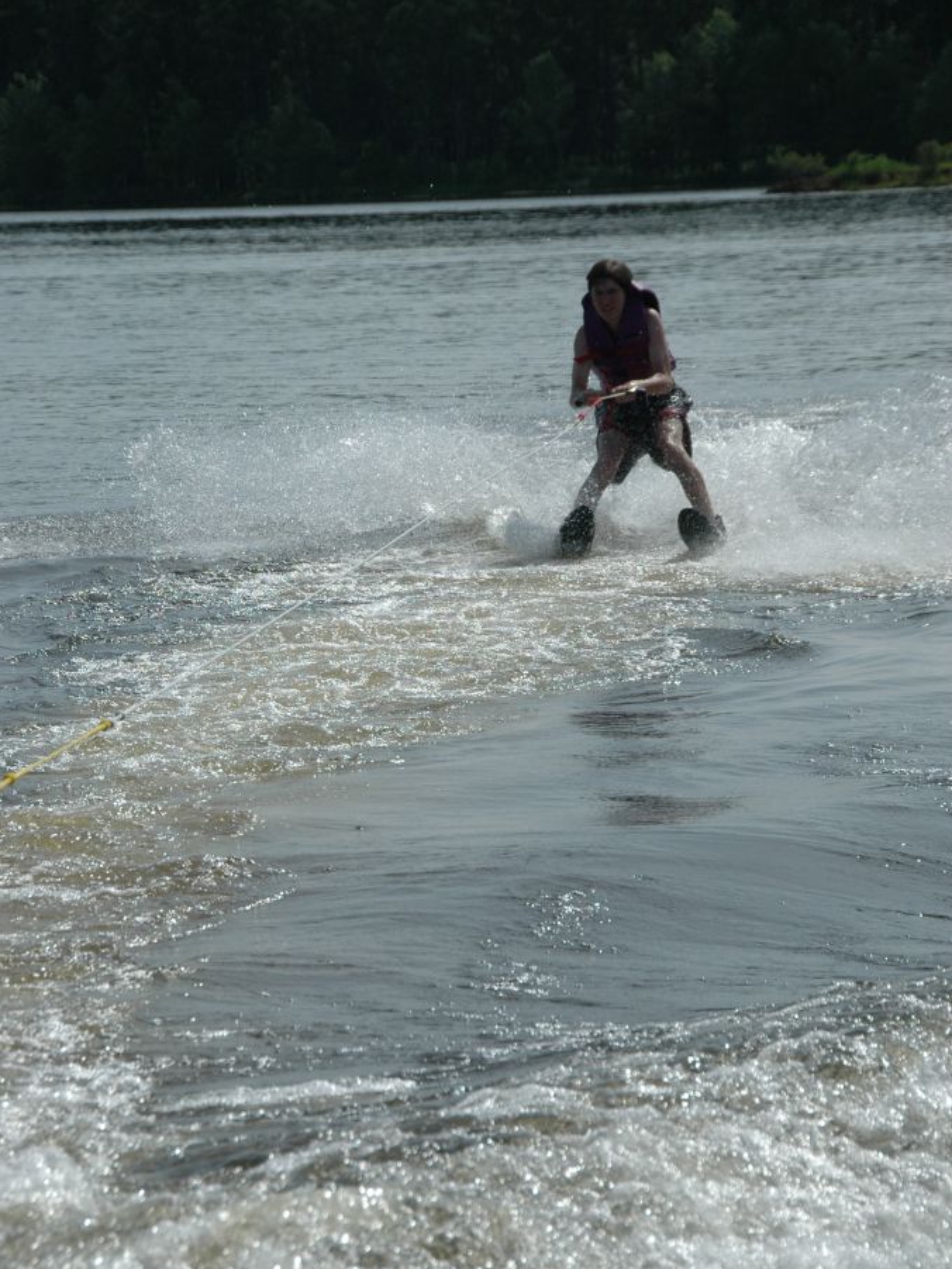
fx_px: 5702
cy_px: 694
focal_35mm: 156
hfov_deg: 9.5
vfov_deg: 12.7
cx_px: 477
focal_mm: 95
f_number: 8
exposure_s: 1/1000
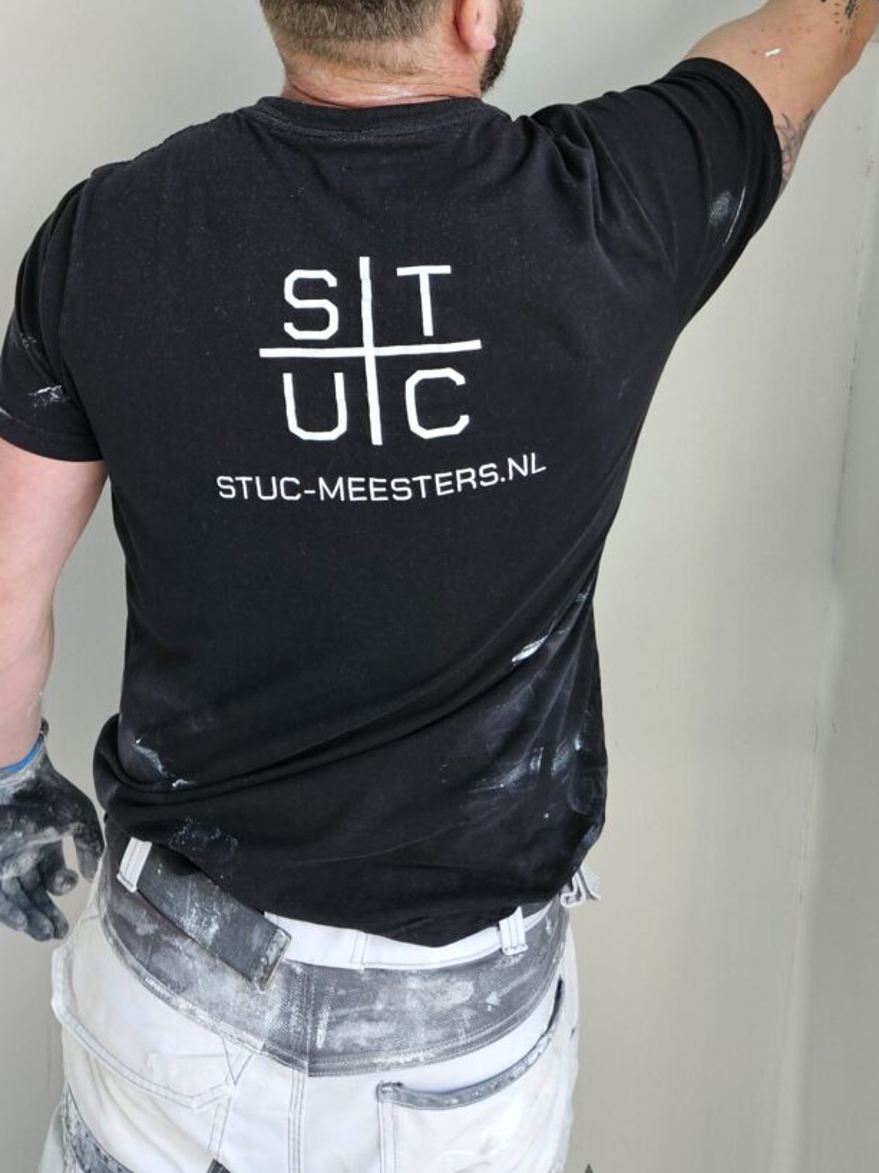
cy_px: 129
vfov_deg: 39.2
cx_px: 280
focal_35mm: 45
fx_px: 1524
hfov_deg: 31.9
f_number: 1.8
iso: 80
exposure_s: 1/100
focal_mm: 5.4
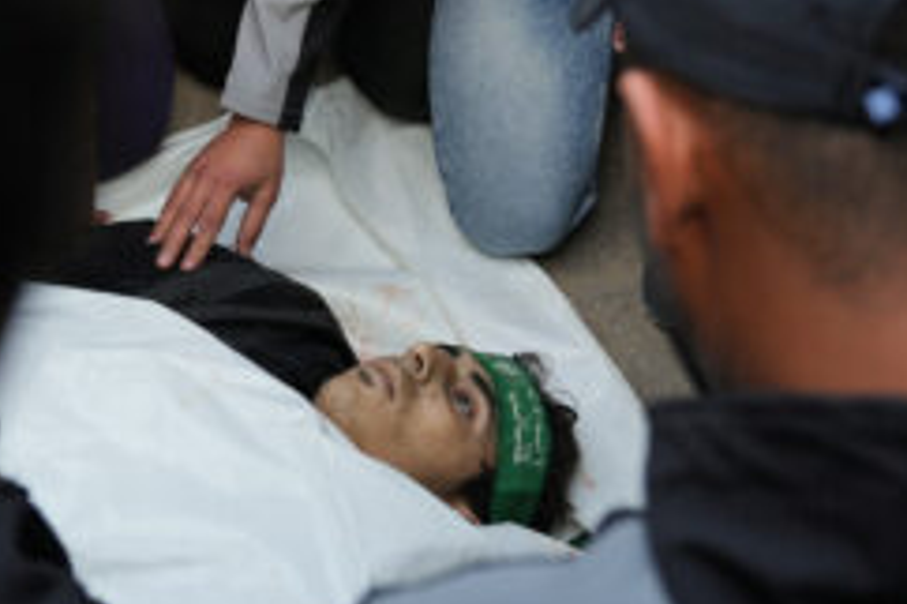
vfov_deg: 20.3
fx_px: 1687
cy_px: 326
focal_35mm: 67
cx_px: 245
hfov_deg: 29.7
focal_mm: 24
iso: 400
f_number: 2.8
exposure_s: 1/800
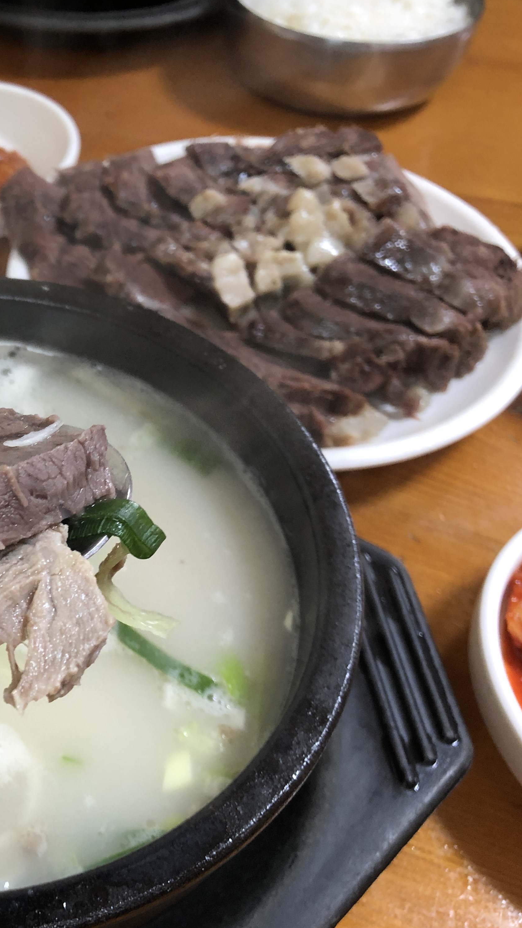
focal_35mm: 41
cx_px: -76
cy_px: 463
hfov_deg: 26.3
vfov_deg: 49.4
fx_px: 1009
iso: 40
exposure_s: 1/15
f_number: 1.8
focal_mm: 3.99
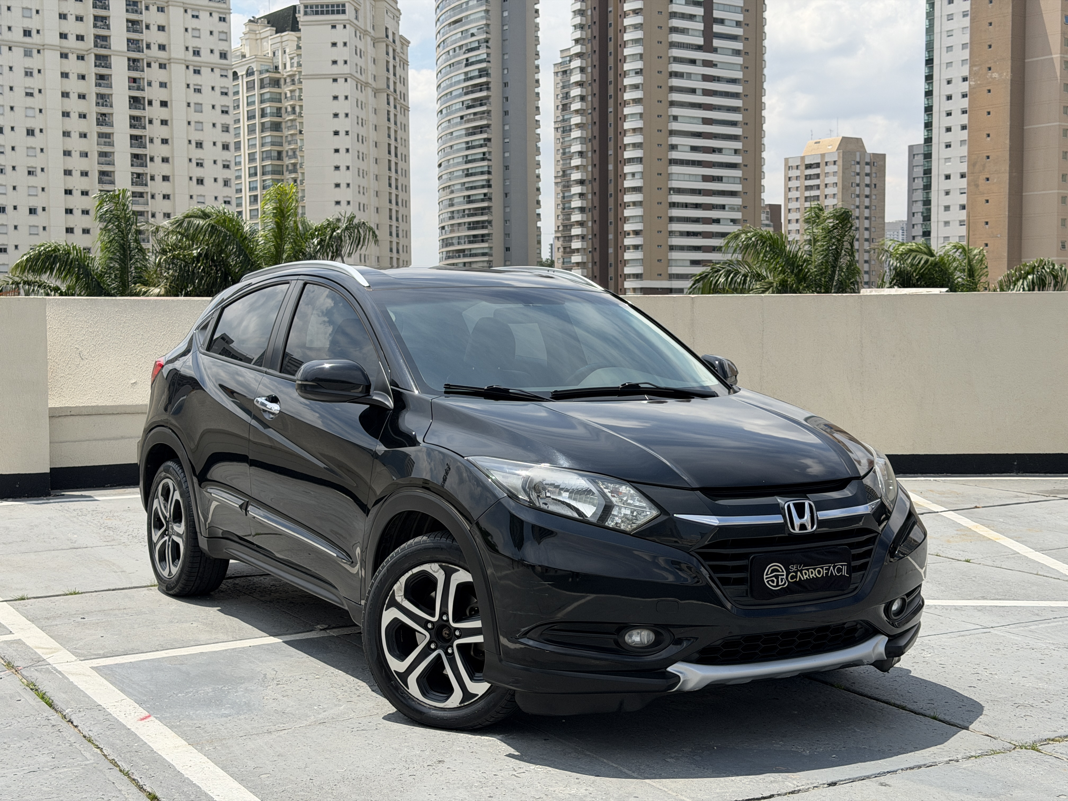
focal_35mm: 48
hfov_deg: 39.7
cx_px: 534
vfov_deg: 30.3
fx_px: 1481
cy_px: 400
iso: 80
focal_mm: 6.76
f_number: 1.78
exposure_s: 1/6024
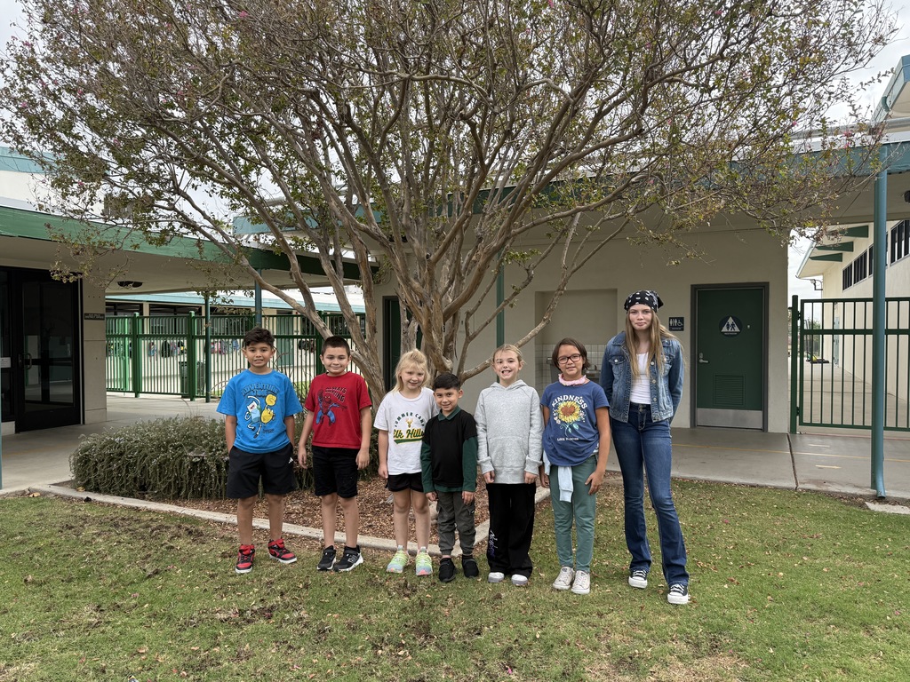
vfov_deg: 56.8
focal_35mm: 24
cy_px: 341
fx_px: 631
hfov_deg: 71.6
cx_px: 455
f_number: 1.78
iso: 100
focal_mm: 6.76
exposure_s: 1/1553
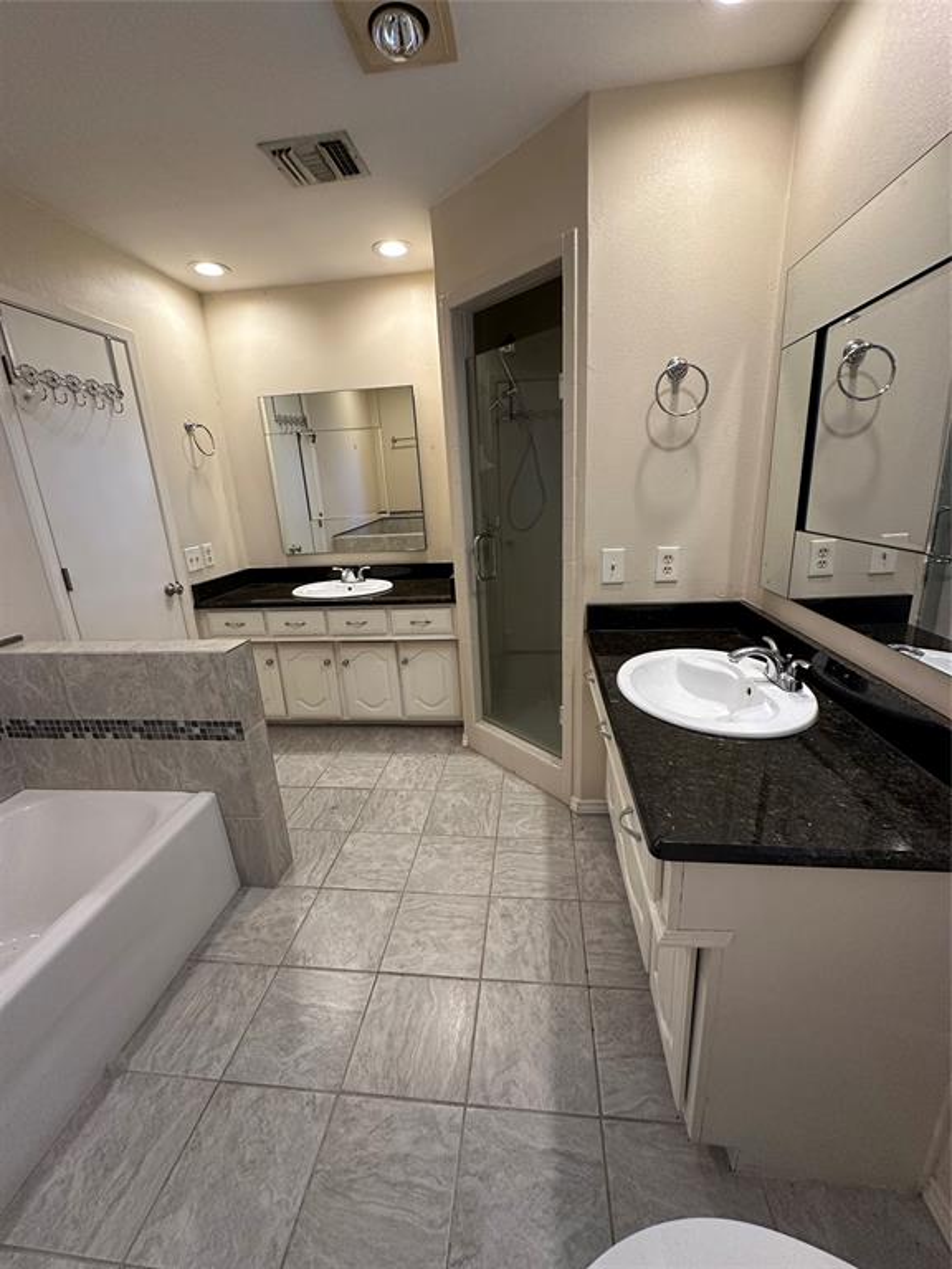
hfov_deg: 85.7
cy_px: 634
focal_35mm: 14
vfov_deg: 102.1
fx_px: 513
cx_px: 476
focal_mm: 2.22
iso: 250
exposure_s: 1/99
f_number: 2.2
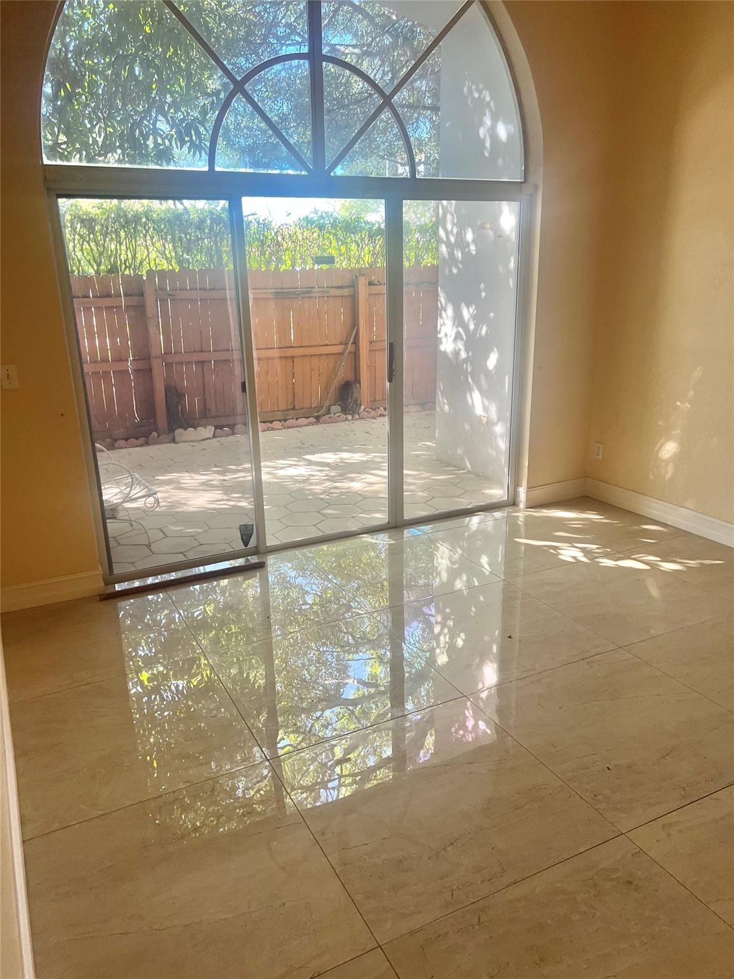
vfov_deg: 67.3
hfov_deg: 53.1
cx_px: 367
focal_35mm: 26
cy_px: 490
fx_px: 735
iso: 125
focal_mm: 5.7
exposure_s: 1/120
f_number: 1.5
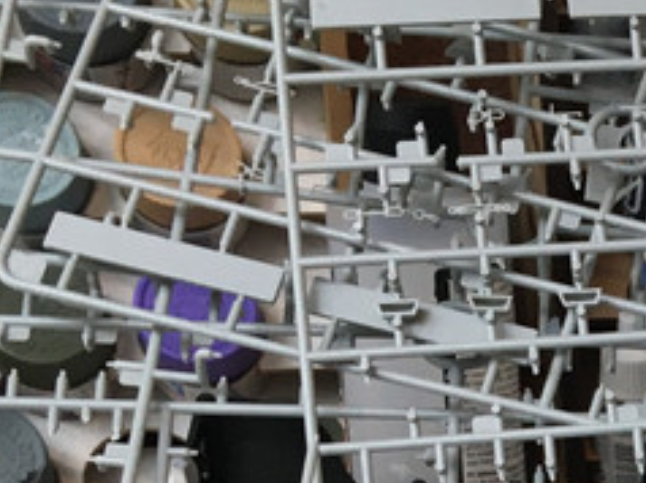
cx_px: 1220
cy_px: 904
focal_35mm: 130
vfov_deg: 10.6
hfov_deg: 13.4
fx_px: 2424
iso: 25
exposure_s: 1/33
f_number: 2.2
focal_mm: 4.15
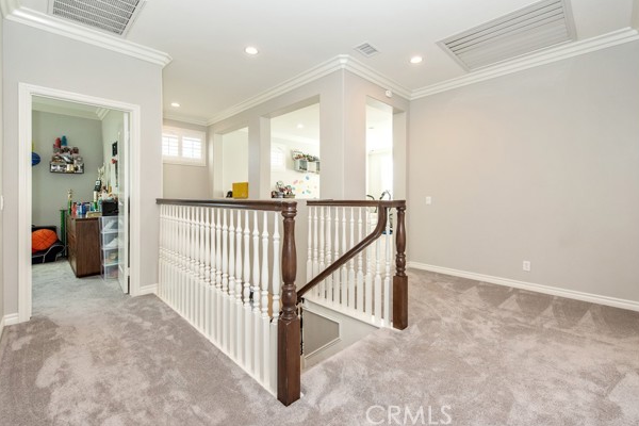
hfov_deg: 96.7
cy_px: 203
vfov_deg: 73.7
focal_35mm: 16
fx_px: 284
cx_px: 326
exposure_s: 1/100
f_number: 5
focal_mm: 15
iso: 800
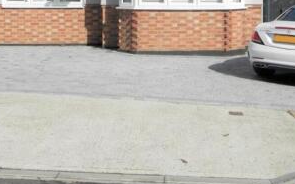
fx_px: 522
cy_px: -8
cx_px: 184
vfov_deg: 19.3
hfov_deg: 31.4
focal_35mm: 65
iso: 80
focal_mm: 5.5
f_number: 9.1
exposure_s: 1/200
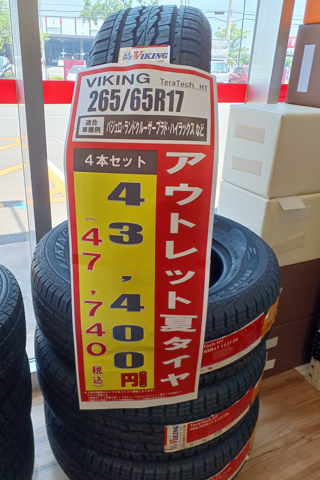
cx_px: 146
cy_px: 247
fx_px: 387
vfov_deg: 63.6
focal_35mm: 29
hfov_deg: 44.9
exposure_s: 1/169
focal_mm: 3.6
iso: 32
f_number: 1.9
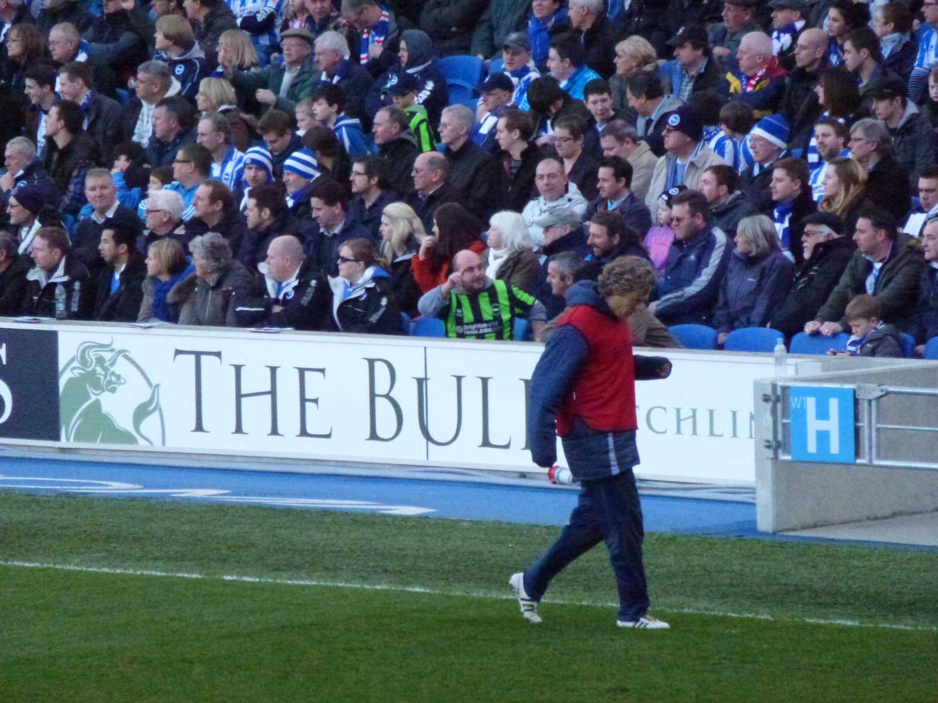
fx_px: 10405
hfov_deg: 5.2
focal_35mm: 384
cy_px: 352
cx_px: 469
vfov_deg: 3.9
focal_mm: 68.8
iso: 1600
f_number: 5.9
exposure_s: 1/400
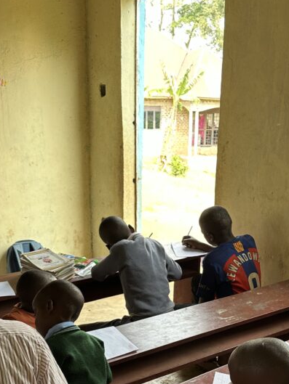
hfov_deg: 29.7
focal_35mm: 49
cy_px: 338
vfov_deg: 36.7
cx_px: 159
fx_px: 545
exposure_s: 1/121
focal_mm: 6.86
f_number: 1.78
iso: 64
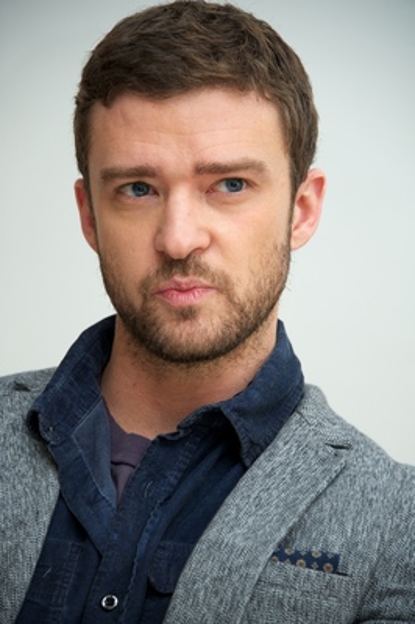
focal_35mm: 250
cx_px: 208
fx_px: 4330
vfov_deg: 8.2
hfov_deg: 5.5
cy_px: 312
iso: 400
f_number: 6.3
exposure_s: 1/60
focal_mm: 250
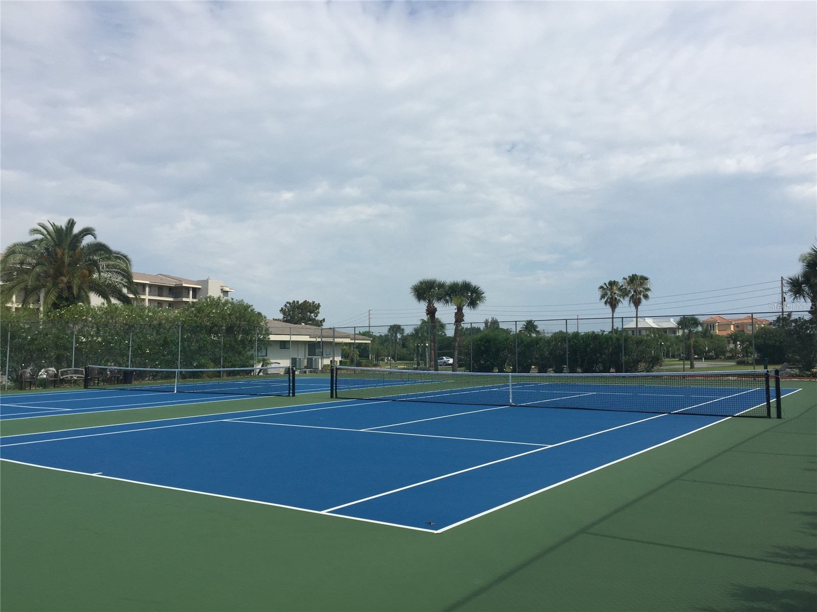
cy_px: 306
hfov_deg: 61.7
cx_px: 408
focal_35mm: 29
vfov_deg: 48.2
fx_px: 684
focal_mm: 4.15
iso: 32
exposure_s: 1/3049
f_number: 2.2
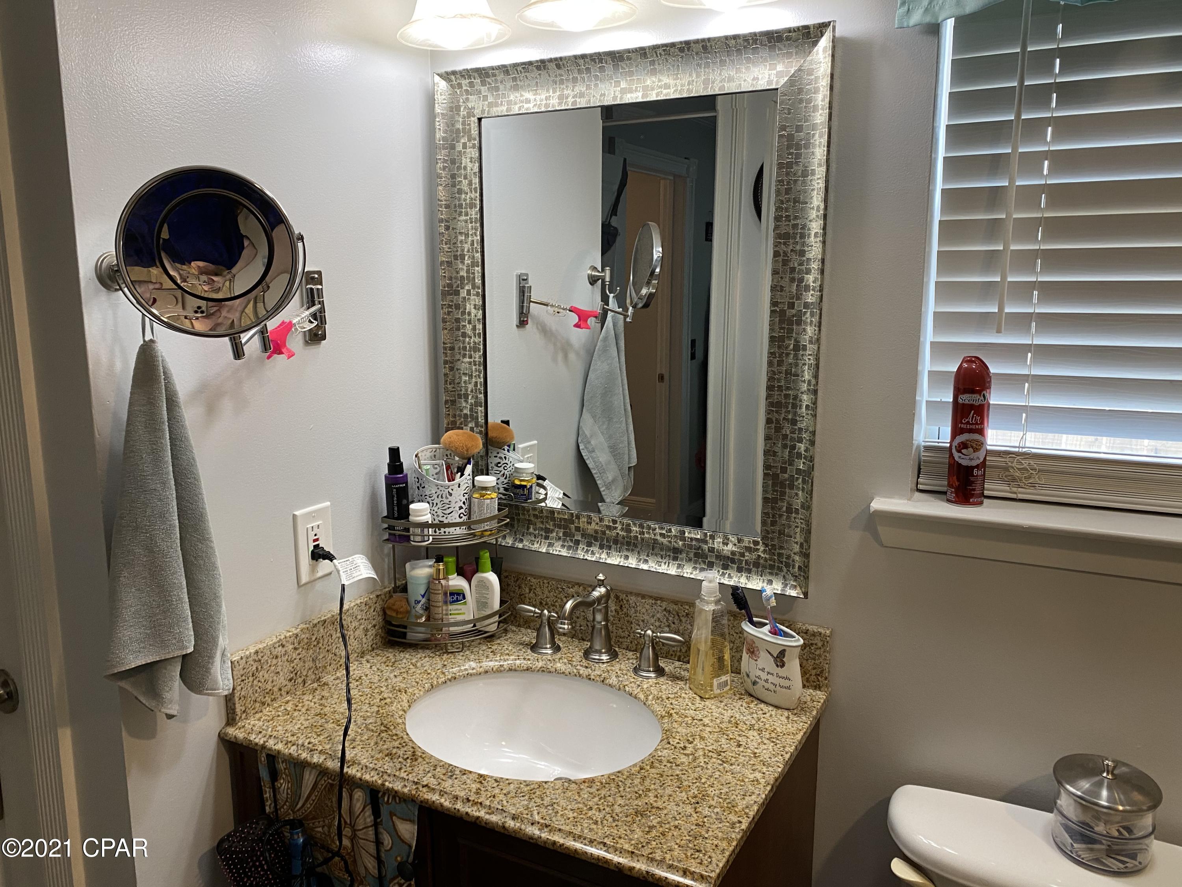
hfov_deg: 67.3
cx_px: 591
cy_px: 444
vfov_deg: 53.1
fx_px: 888
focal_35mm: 26
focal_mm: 4.25
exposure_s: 1/60
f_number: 1.8
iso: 80
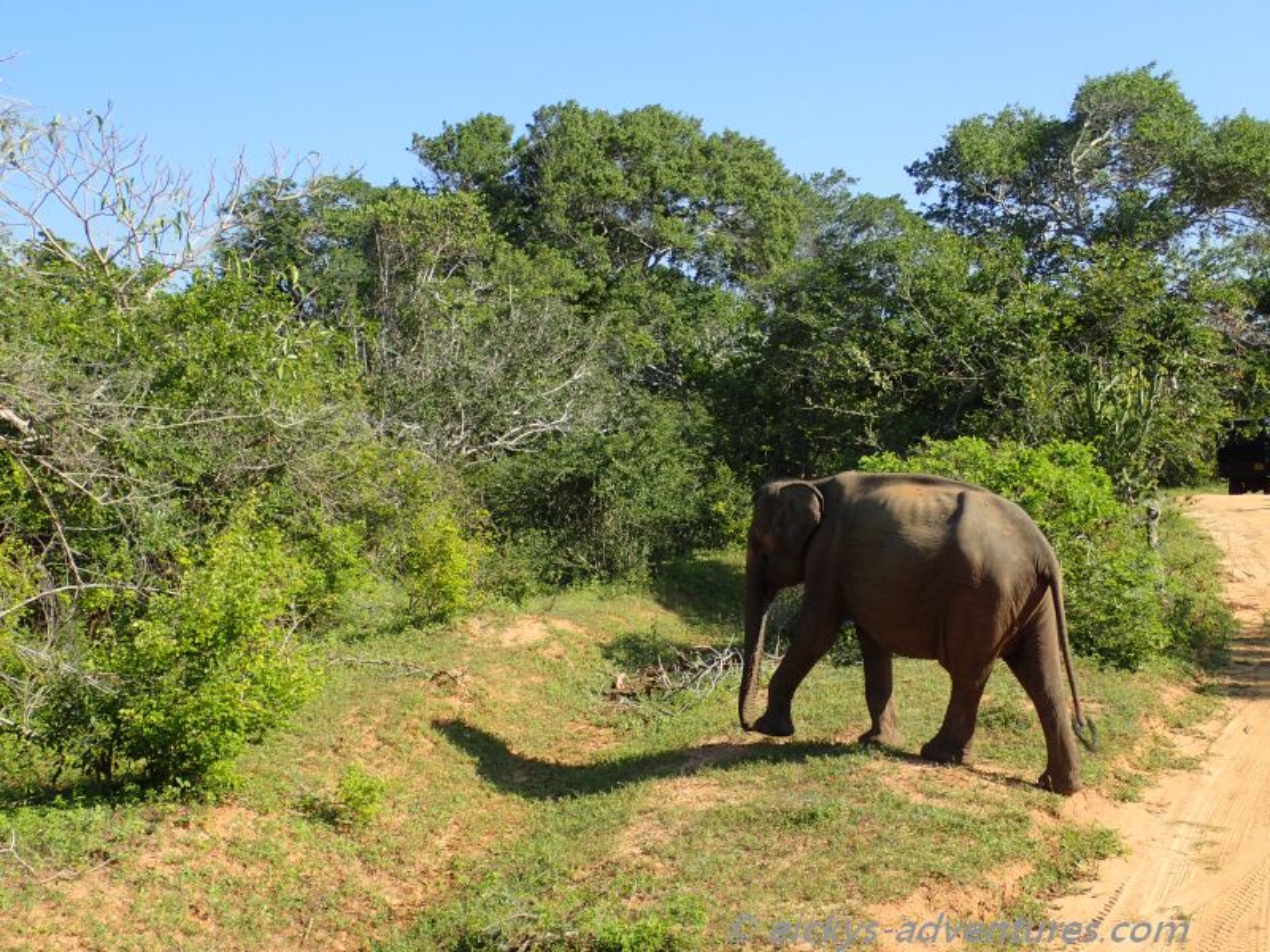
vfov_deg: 33.6
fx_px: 1578
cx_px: 635
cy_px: 476
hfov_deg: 43.9
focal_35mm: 43
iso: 100
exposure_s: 1/500
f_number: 4
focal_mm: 7.86
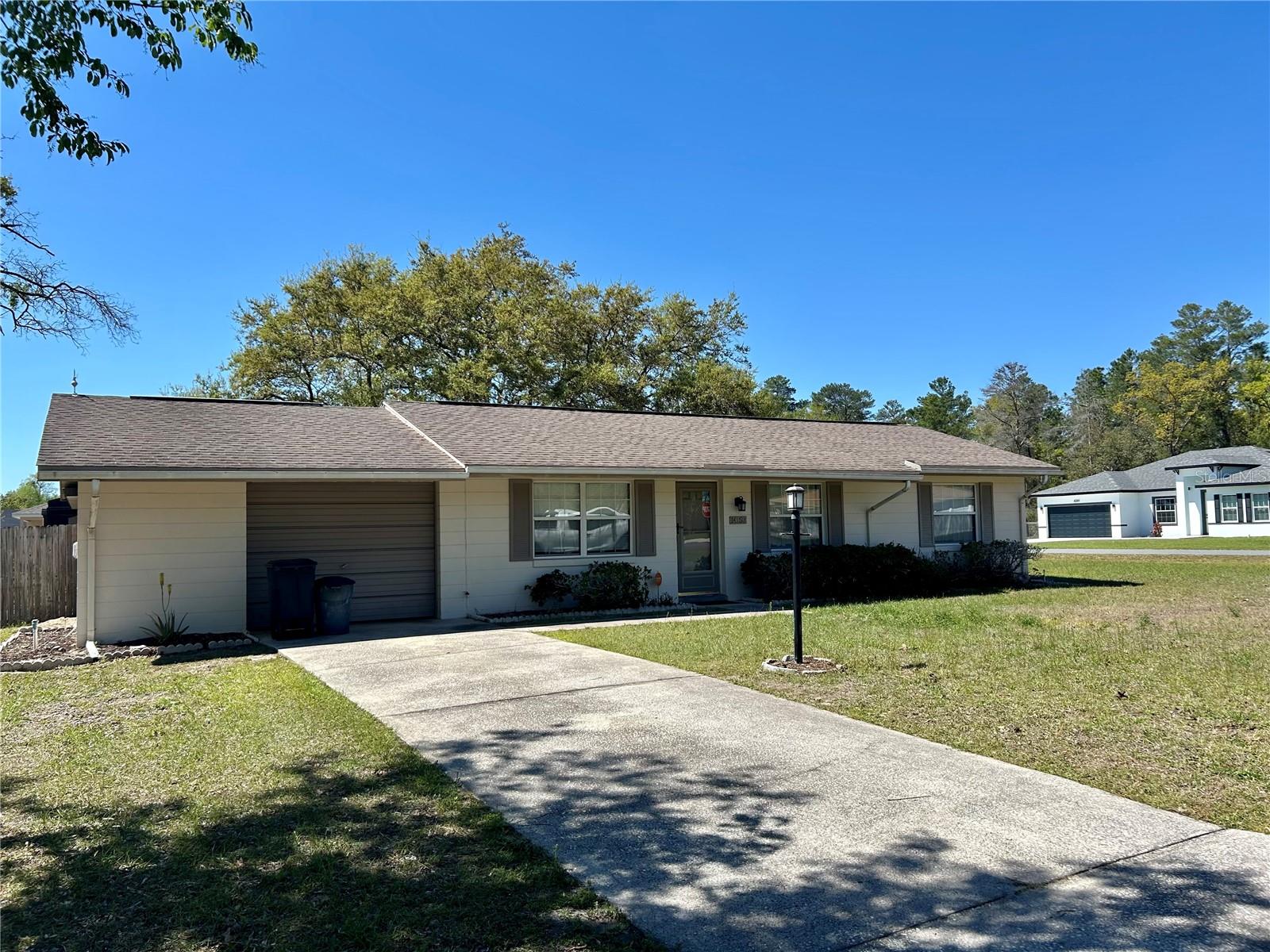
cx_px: 635
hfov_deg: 67.3
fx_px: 954
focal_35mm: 26
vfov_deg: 53.1
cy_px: 476
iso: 50
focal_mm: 5.7
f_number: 1.5
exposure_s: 1/3704
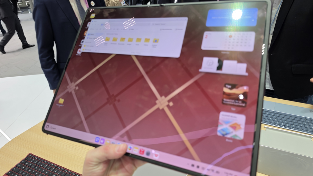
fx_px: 216
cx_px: 152
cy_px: 78
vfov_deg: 44.3
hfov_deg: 71.9
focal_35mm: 26
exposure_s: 1/105
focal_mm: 6.5
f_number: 1.4
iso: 12
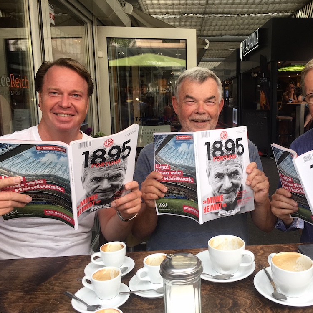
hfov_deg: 46.6
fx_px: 358
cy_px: 156
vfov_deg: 47.2
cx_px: 203
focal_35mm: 35
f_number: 2.2
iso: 32
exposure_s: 1/100
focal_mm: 4.15
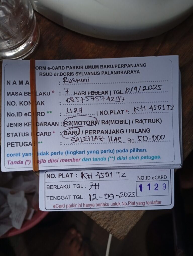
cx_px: 96
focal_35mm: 27
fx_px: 200
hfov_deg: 51.5
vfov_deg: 65.2
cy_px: 128
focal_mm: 3.98
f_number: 1.8
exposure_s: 1/50
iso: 50
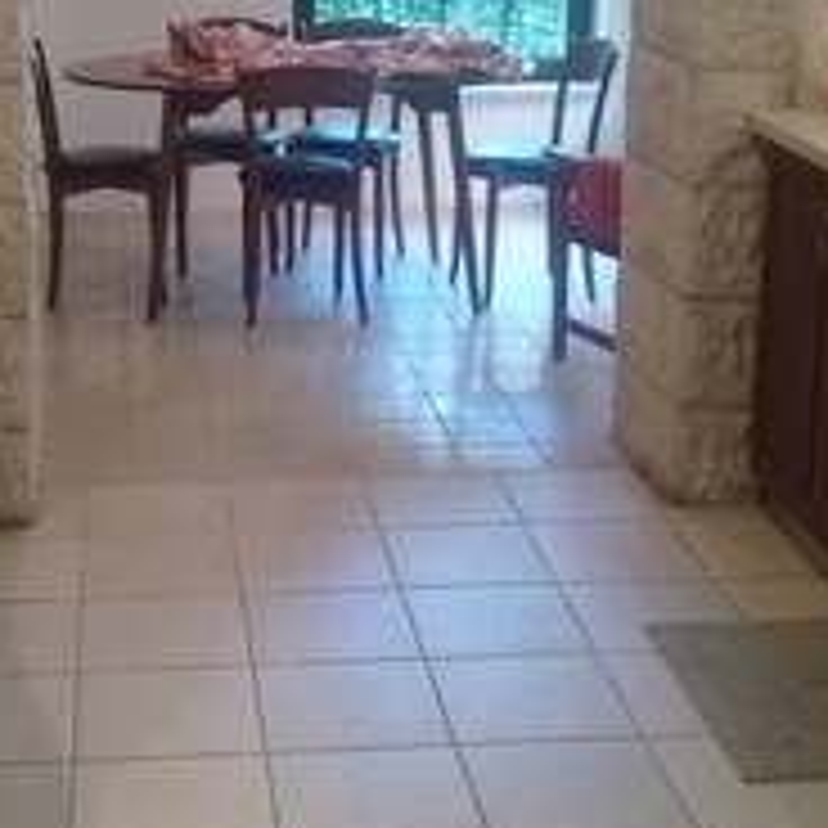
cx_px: 254
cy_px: 299
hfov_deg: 25.2
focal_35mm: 68
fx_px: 1840
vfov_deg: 25.3
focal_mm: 3.3
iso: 200
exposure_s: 1/17
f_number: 2.2
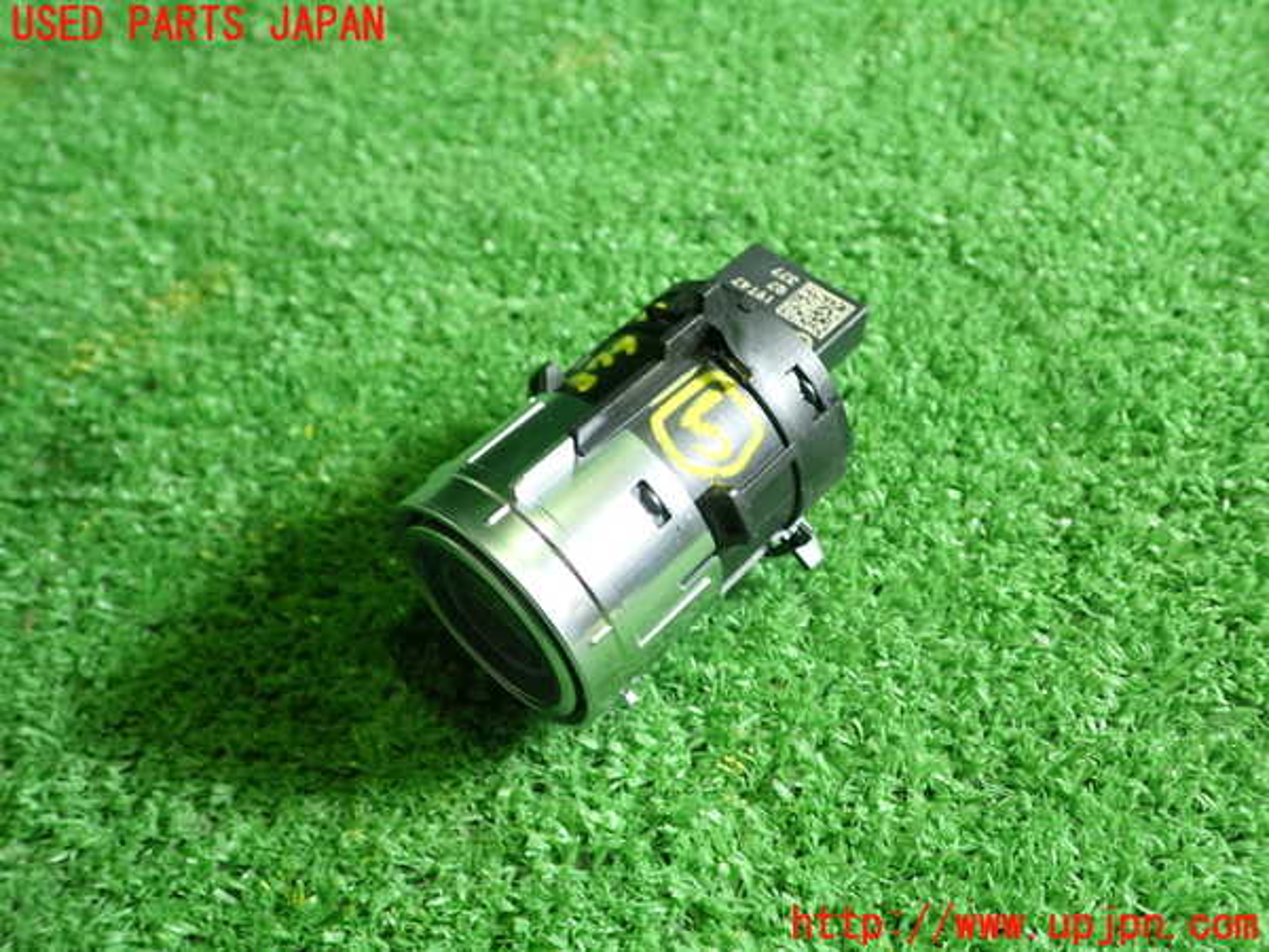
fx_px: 1173
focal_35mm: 32
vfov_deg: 44.2
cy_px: 476
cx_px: 634
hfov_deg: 56.8
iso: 200
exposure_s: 1/30
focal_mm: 5.79
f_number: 2.4
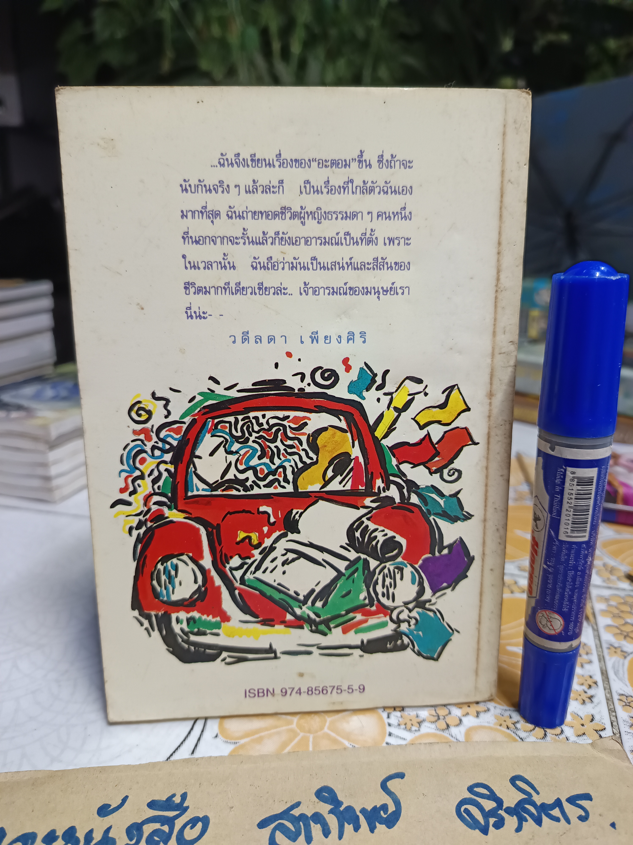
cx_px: 316
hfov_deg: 56.8
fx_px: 585
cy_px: 422
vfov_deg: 71.6
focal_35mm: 24
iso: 1226
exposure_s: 1/25
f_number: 1.7
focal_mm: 5.31
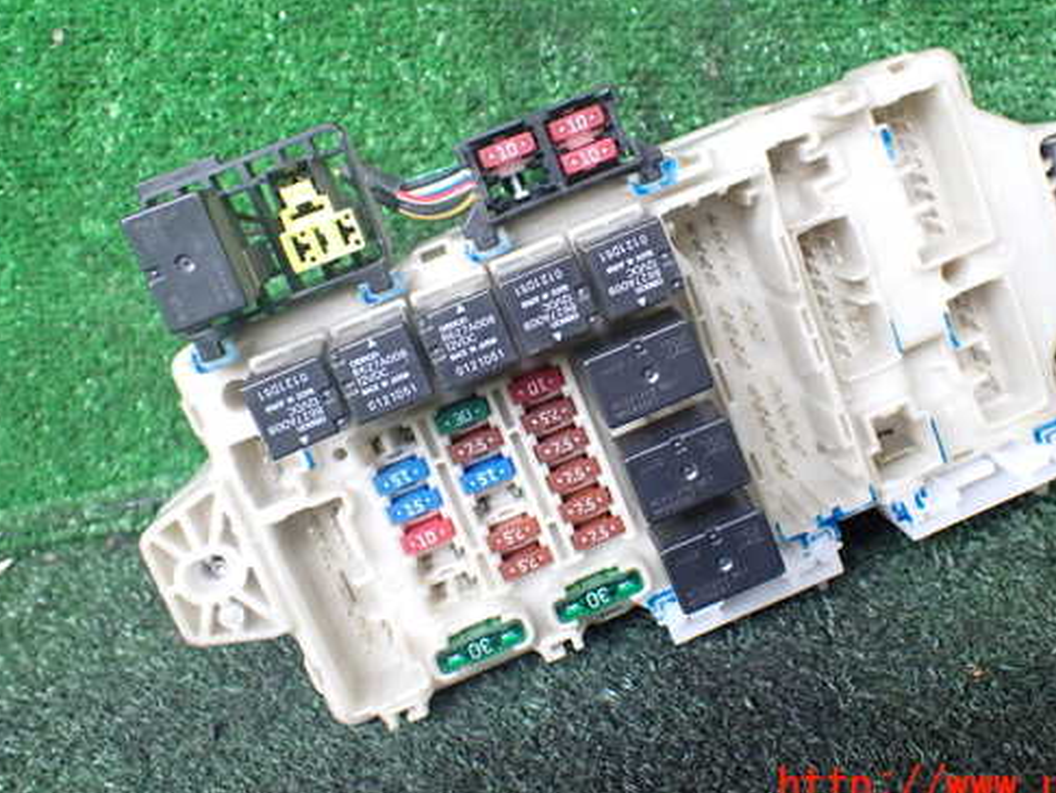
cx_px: 617
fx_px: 1129
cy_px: 326
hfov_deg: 49.9
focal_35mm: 37
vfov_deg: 38.6
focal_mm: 5.4
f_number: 2.3
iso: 800
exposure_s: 1/60
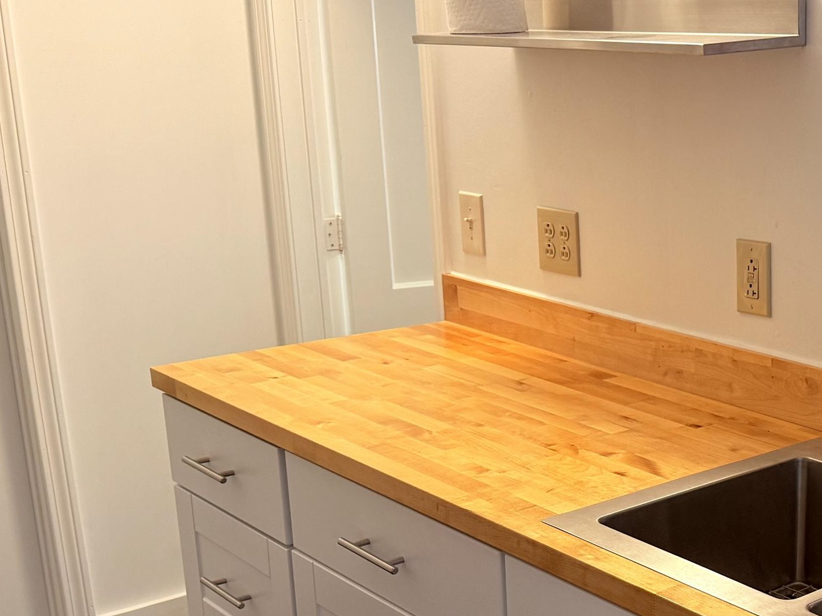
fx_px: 1329
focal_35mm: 56
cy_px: 428
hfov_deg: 32.5
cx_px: 755
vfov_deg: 25.9
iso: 160
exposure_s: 1/60
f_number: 1.78
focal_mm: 6.76
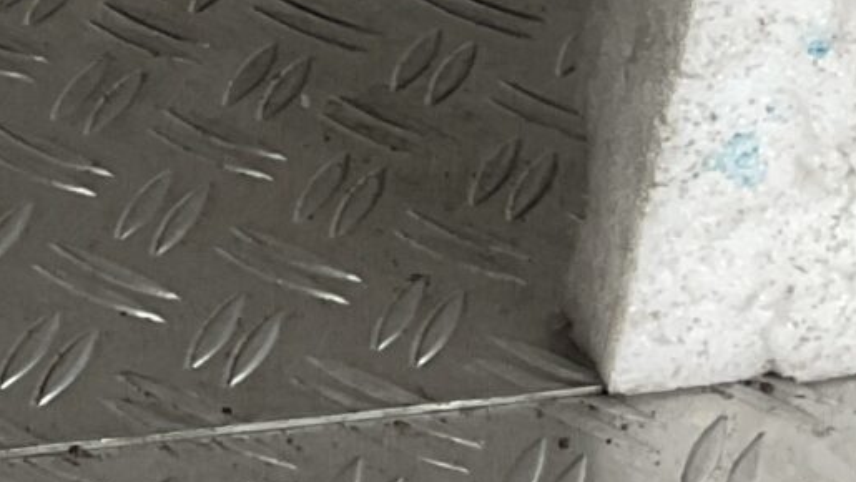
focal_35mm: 157
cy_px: -999
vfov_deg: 6.9
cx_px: -588
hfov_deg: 12.7
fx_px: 3564
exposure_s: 1/120
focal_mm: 3
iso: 25
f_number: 1.8
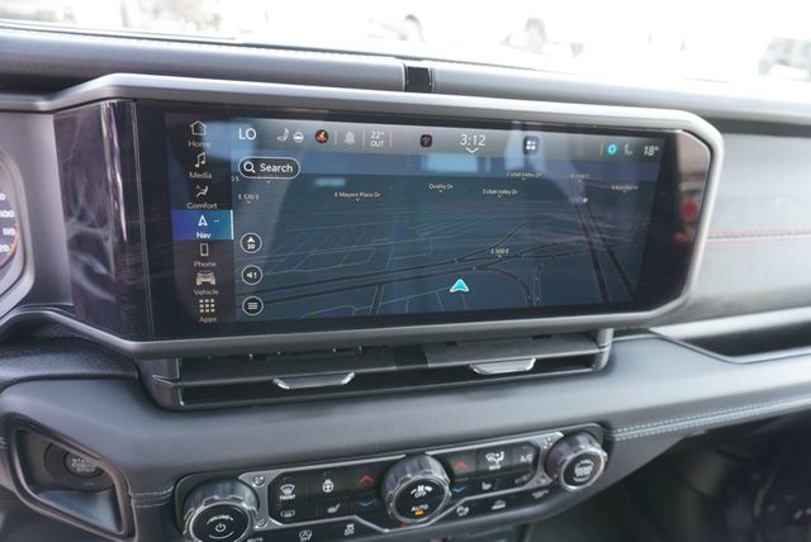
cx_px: 406
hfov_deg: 73.7
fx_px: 541
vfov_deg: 53.2
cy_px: 271
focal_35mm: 24
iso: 400
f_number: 4
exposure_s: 1/60
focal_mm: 16
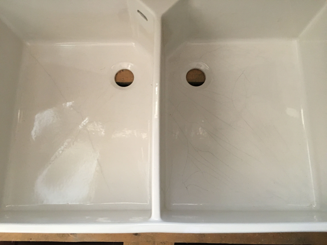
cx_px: 164
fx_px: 274
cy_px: 122
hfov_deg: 61.7
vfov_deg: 48.2
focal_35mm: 29
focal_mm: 4.15
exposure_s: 1/33
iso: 200
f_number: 2.2
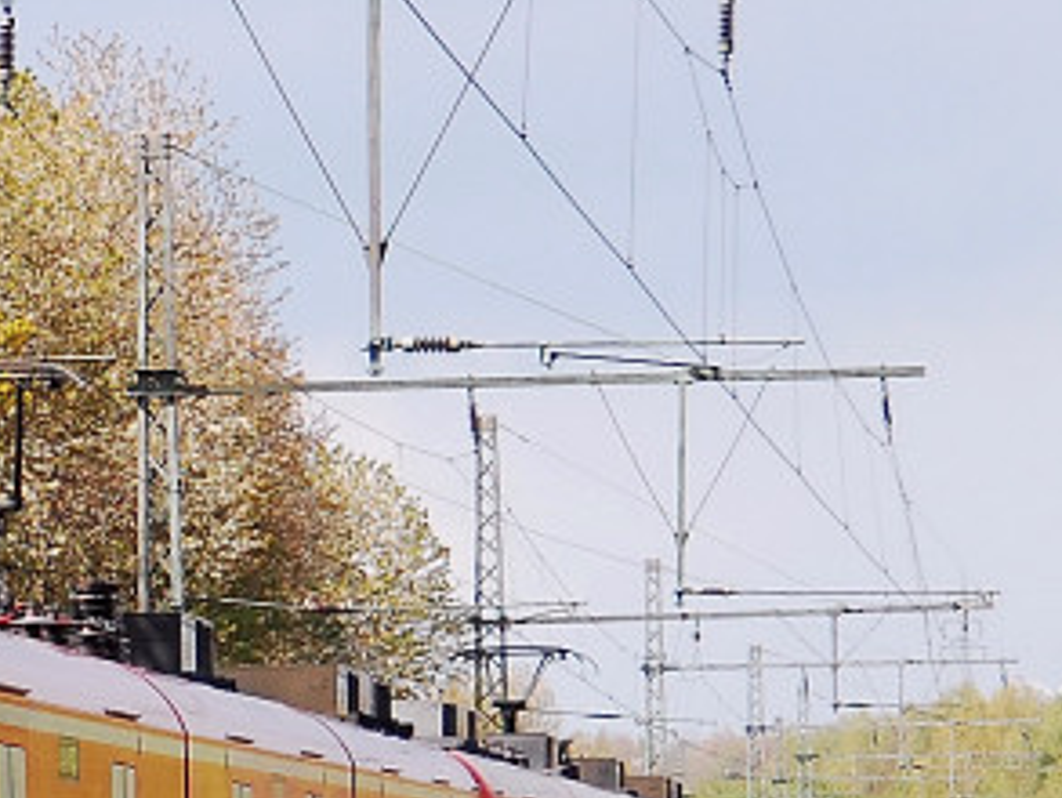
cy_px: 1083
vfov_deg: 4.3
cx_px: -500
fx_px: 10497
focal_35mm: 342
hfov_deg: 5.7
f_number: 8
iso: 400
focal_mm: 68
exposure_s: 1/400
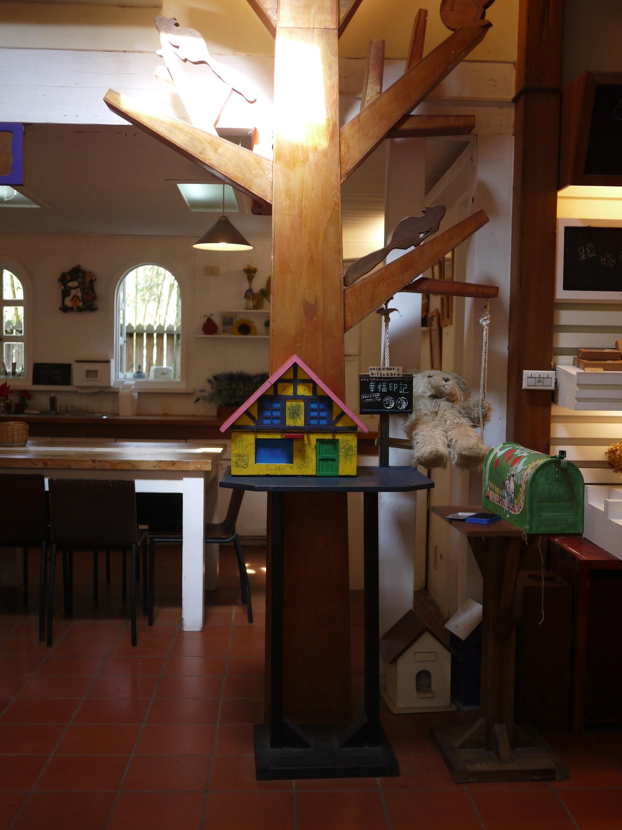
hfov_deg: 36.0
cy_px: 415
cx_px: 311
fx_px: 958
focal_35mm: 40
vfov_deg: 46.8
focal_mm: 20
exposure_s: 1/125
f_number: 1.7
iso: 160
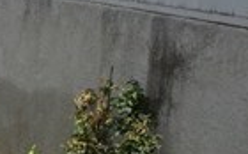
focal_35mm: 126
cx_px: -306
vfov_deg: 10.2
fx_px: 850
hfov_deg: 13.3
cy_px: 171
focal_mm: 18
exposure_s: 1/400
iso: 200
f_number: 10
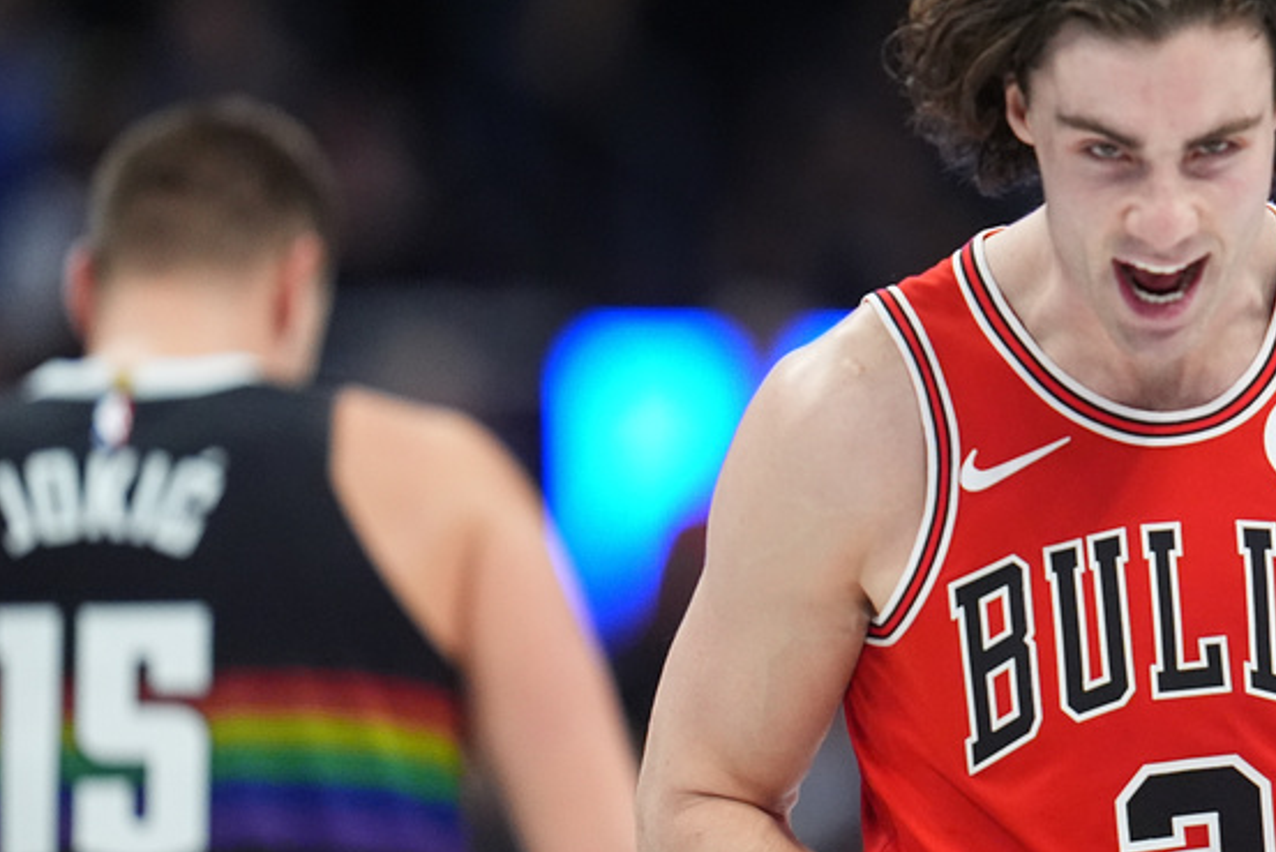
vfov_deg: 1.9
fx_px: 26270
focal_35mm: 741
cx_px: 1080
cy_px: 523
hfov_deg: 2.8
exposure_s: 1/1600
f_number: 3.2
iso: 5000
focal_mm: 400
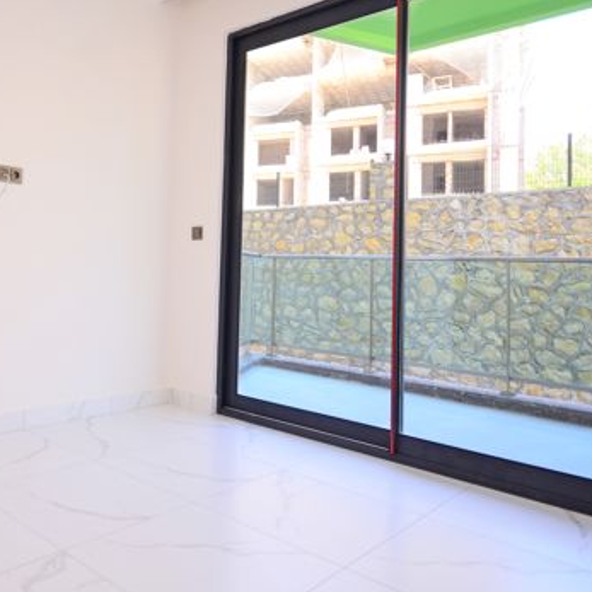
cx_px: 141
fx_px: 600
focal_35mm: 31
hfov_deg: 50.2
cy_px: 229
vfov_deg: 52.1
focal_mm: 12
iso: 320
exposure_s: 1/125
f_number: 5.6
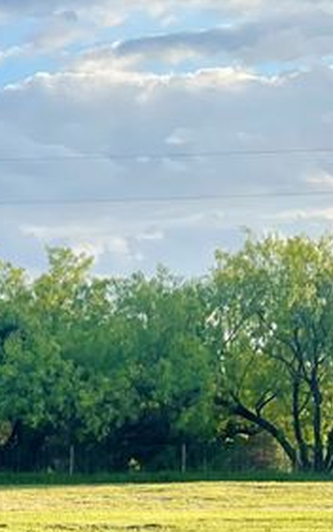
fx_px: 2334
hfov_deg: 8.1
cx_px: -98
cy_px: 567
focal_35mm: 161
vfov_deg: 12.8
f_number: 2.2
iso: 20
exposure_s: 1/234
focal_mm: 7.5
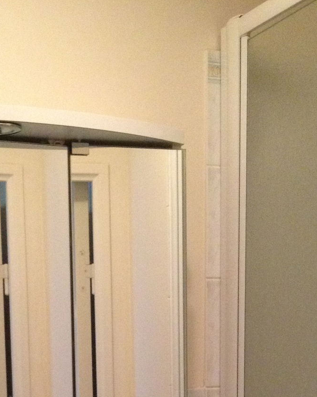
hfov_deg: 17.6
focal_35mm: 87
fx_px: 1021
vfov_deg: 20.3
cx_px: 93
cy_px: 500
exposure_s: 1/20
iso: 320
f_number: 2.4
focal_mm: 4.28
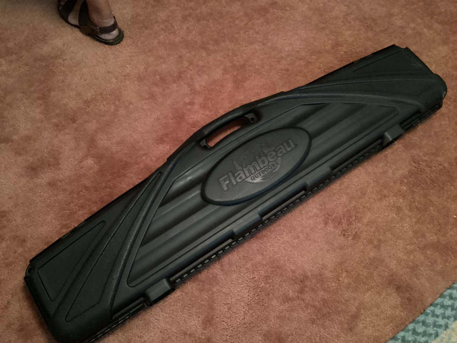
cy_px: 172
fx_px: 409
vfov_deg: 45.4
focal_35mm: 31
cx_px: 228
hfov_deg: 58.3
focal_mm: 3.3
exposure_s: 1/15
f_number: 2.4
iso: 800
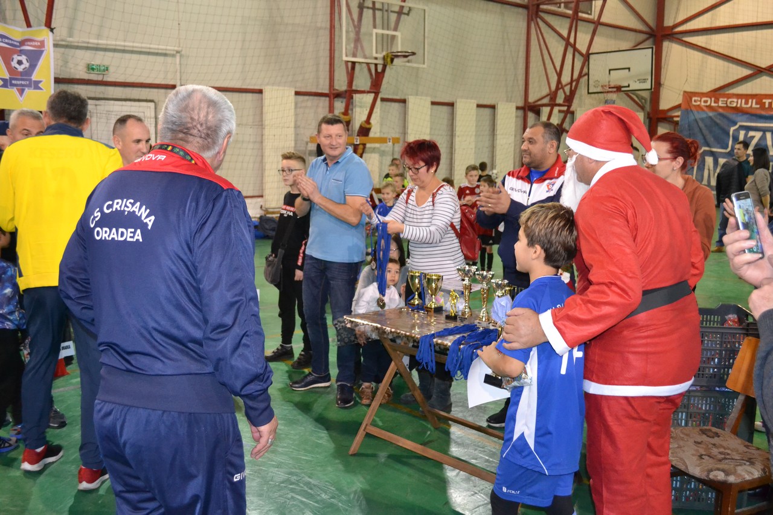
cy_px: 258
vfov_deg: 40.0
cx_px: 386
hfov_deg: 57.2
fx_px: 708
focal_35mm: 33
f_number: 4
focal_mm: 22
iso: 2800
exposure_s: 1/60
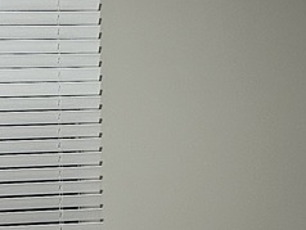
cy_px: 107
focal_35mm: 145
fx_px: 1283
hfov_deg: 13.5
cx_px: 72
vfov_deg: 10.2
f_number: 1.78
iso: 320
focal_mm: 6.86
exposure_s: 1/60
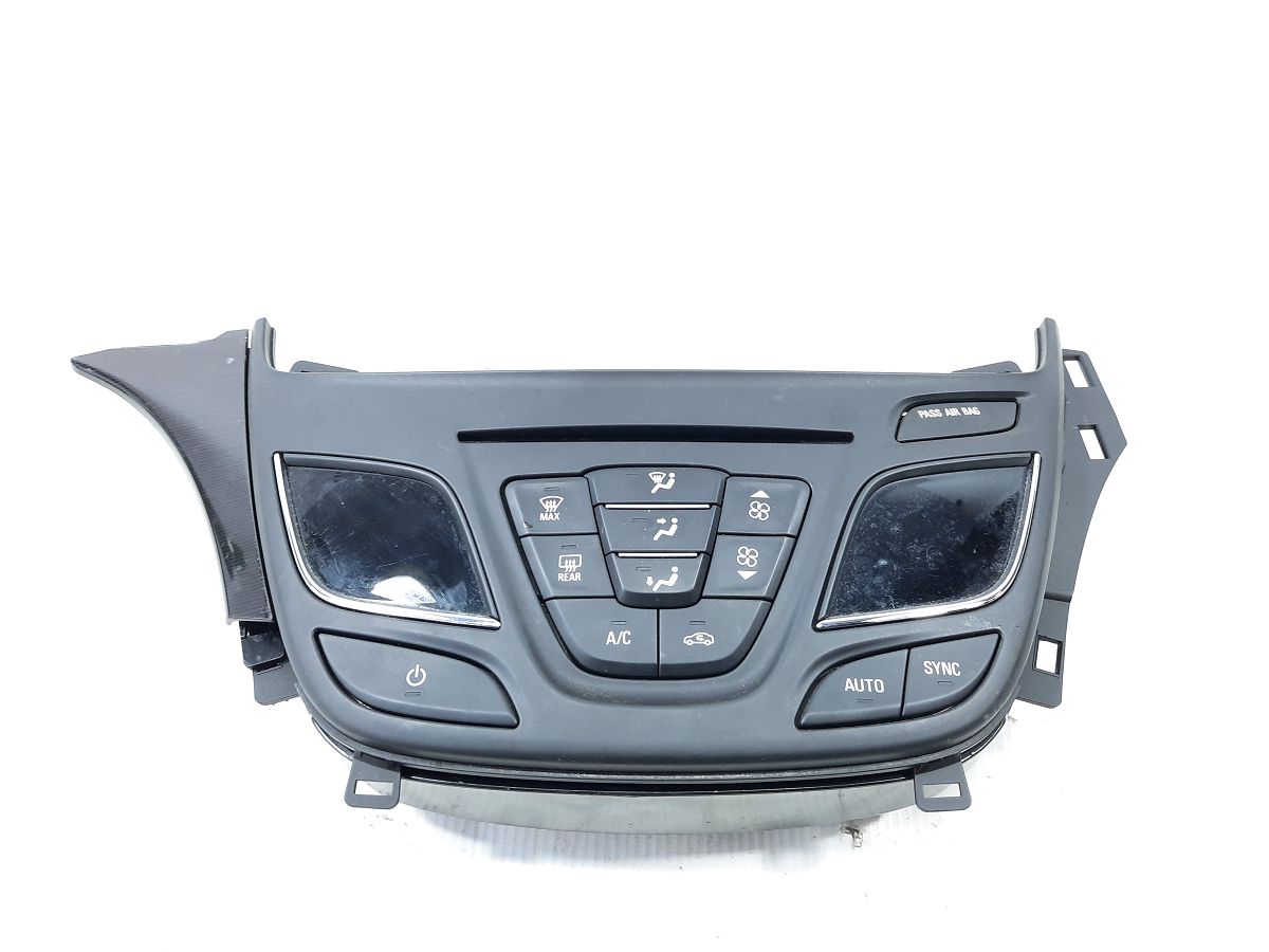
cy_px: 476
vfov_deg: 54.9
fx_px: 916
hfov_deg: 69.4
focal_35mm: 25
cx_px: 634
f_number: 2
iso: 125
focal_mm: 4.6
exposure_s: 1/50
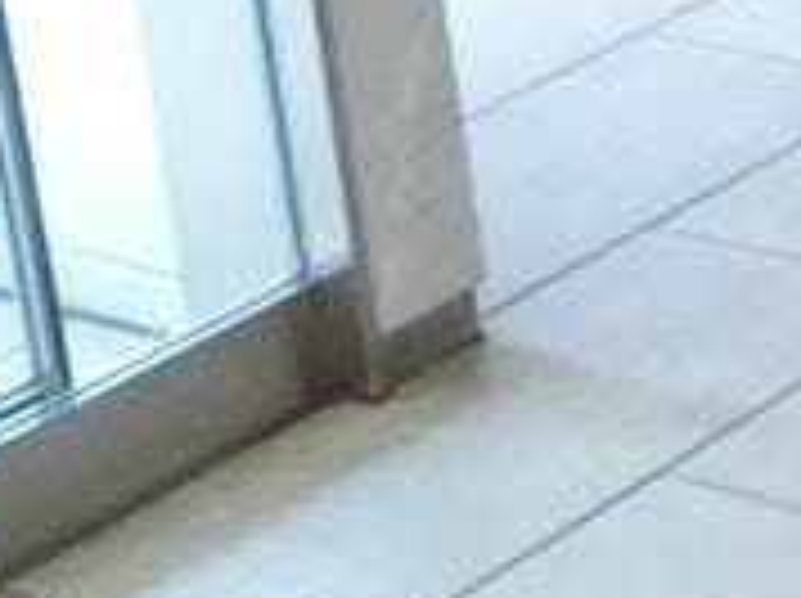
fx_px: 3905
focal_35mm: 169
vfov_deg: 8.4
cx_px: 1917
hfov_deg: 10.2
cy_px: -549
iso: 250
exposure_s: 1/125
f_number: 2.8
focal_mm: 5.4
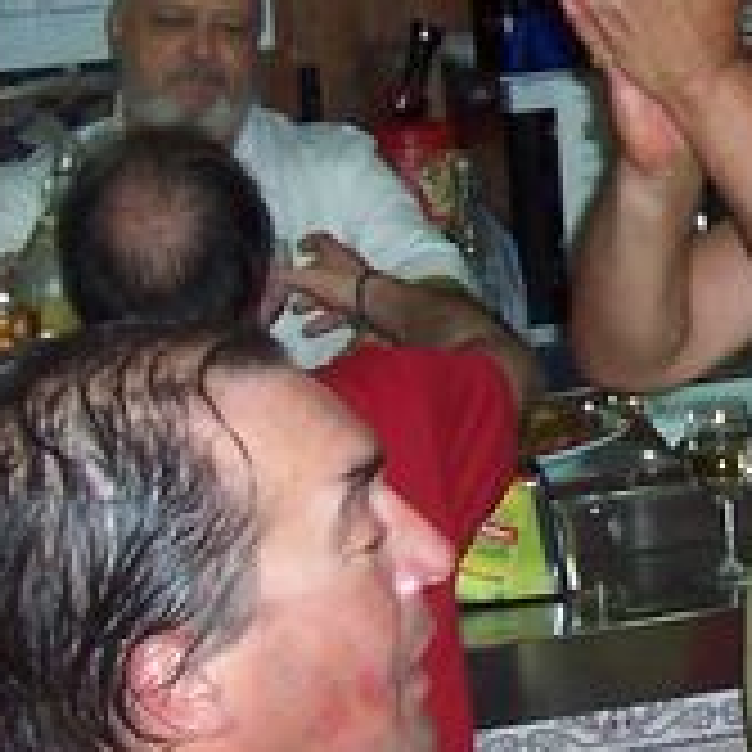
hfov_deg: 13.1
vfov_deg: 14.0
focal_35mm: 125
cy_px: 356
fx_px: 3072
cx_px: 1166
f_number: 2.8
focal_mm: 5.6
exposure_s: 1/60
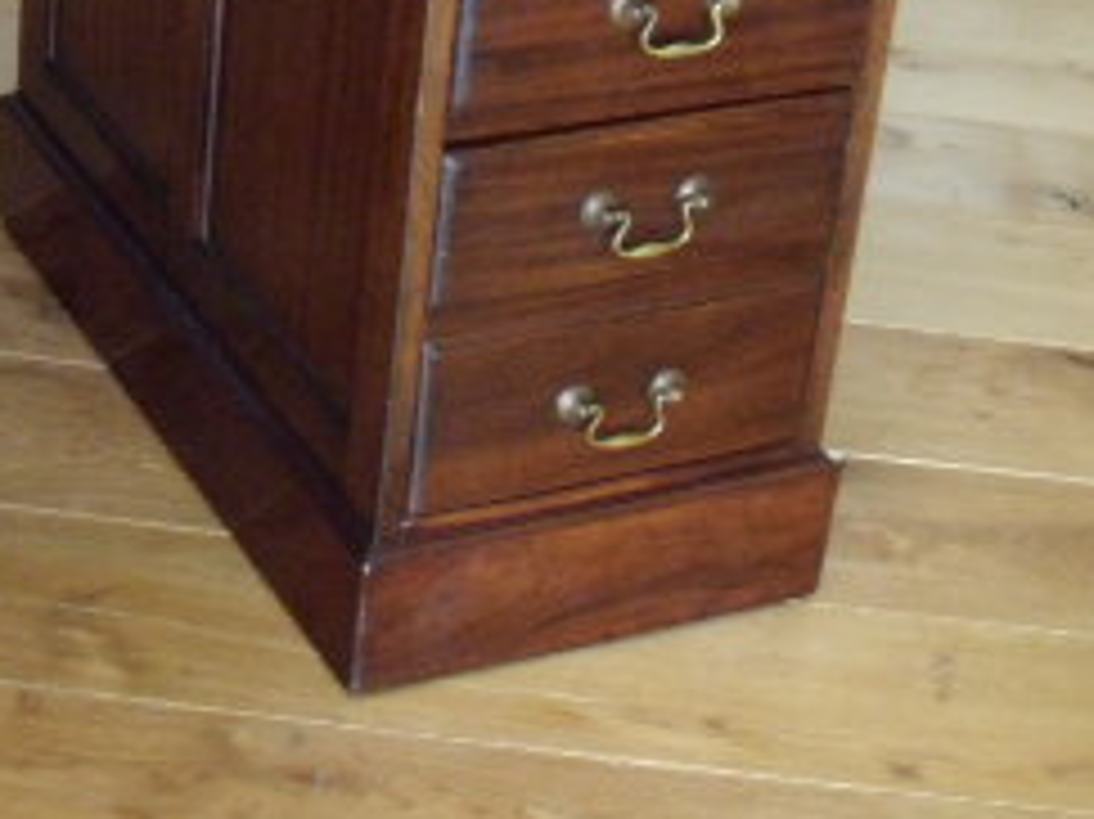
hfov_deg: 19.9
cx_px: -50
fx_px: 3001
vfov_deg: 15.4
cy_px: 148
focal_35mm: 95
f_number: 3.6
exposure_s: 1/13
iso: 400
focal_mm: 6.4
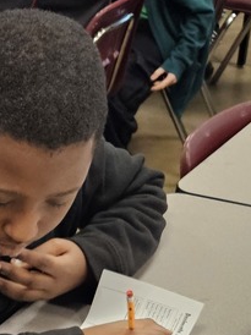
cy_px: 461
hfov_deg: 16.0
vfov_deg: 20.4
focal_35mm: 86
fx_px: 833
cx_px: -100
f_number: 1.8
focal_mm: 5.4
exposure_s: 1/120
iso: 320
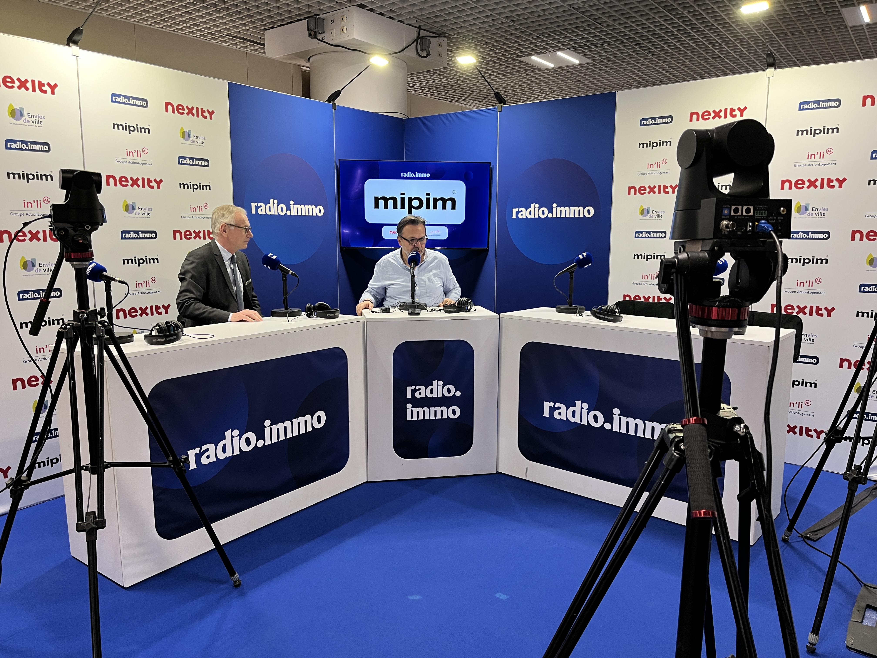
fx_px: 659
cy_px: 329
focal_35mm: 26
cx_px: 438
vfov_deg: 53.1
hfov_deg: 67.3
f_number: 1.6
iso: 80
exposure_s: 1/50
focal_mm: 5.1
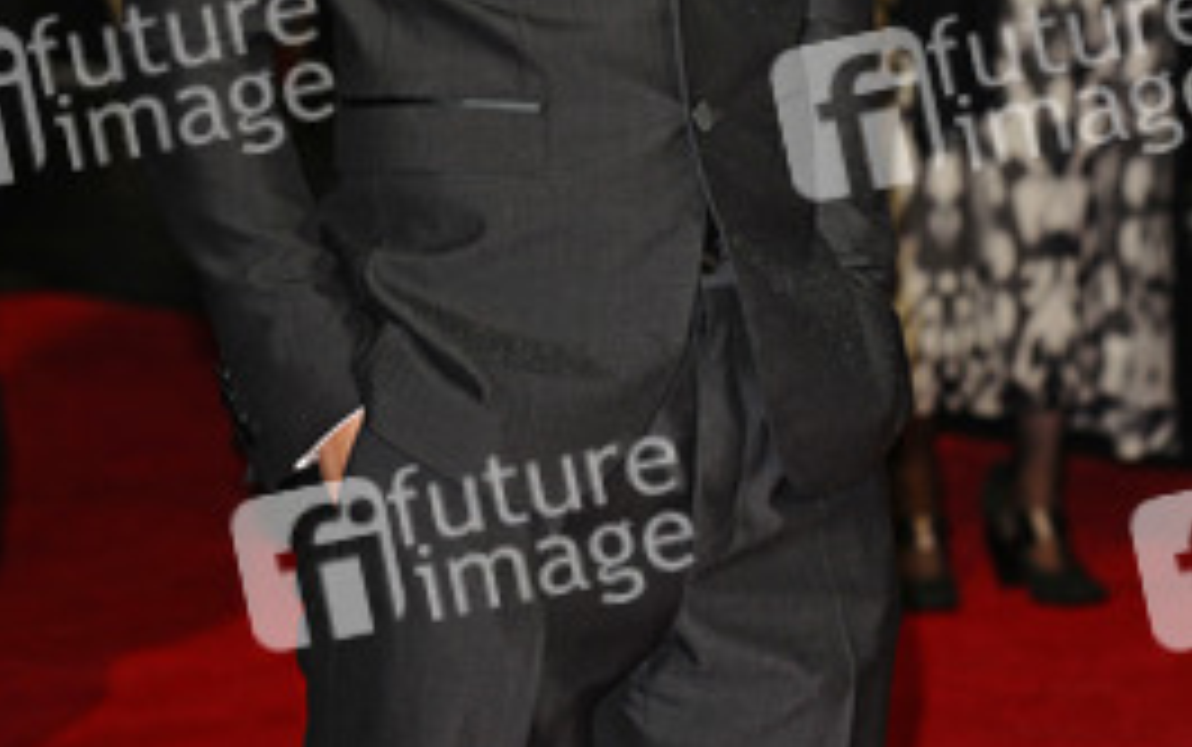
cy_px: -130
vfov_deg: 5.7
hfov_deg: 9.1
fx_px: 7509
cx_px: 596
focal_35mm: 231
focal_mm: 100
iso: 320
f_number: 4.5
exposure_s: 1/160
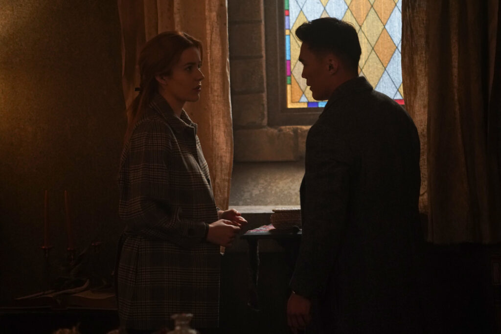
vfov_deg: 11.2
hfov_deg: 16.8
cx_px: 250
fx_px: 1698
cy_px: 167
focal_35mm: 122
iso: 3200
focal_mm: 122
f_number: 4
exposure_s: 1/100
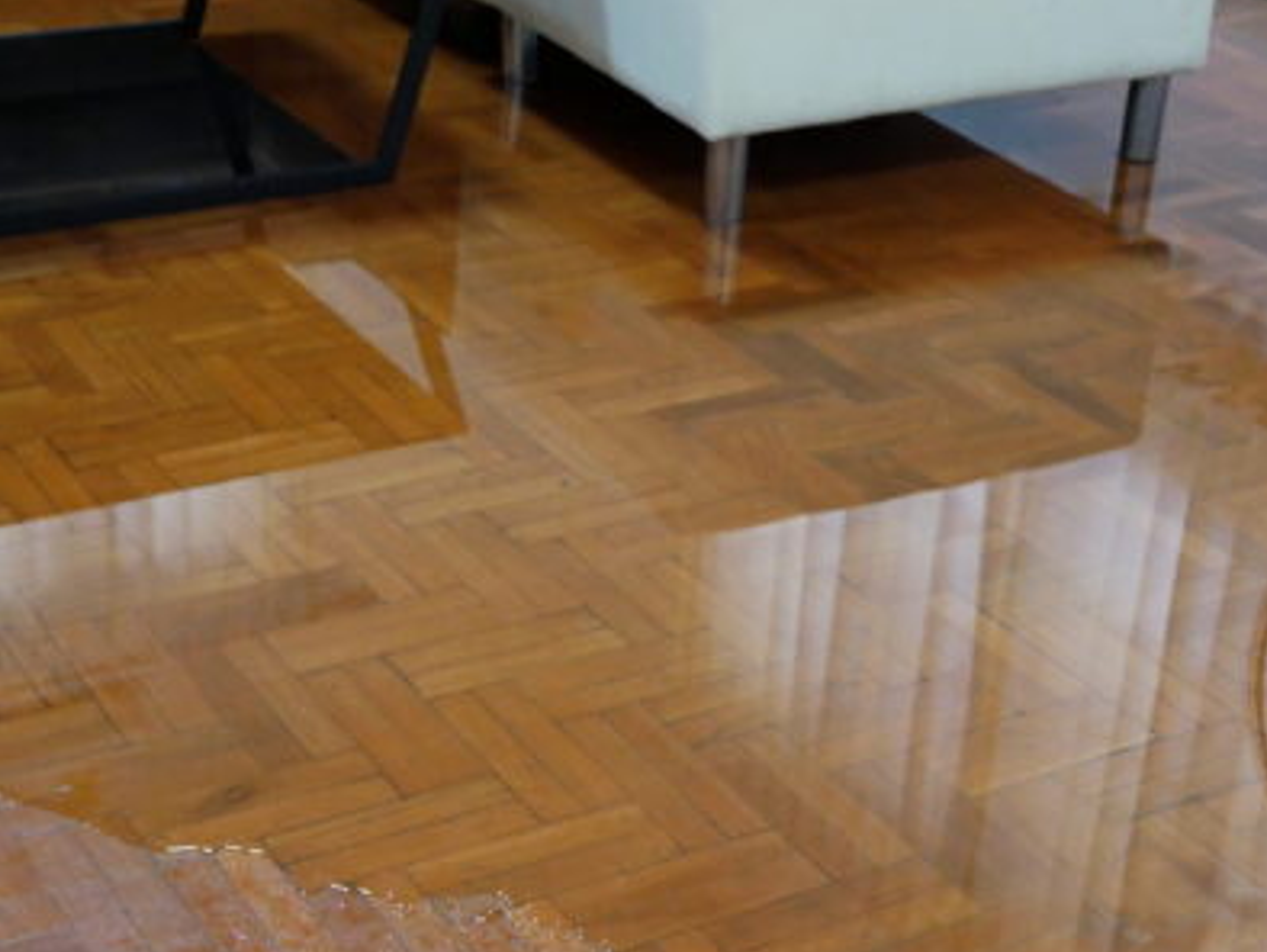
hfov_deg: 30.7
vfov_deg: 23.3
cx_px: 590
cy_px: 510
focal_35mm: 63
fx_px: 2307
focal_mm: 25
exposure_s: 1/30
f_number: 5.6
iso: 3200
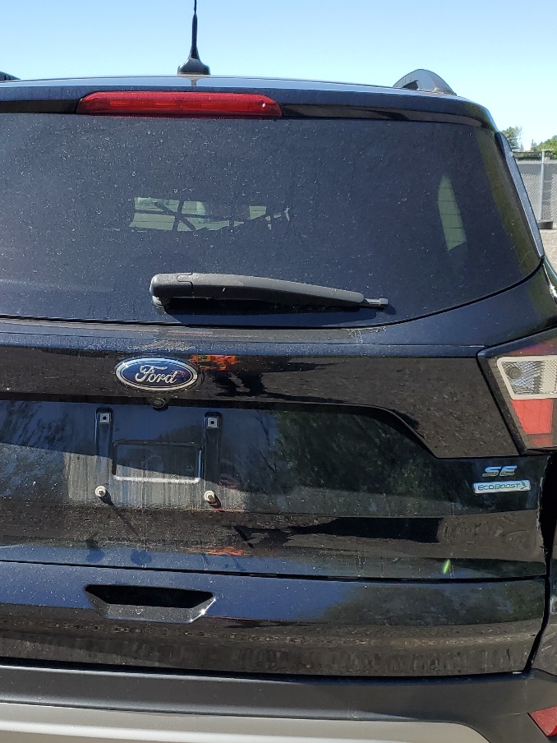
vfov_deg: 41.2
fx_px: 987
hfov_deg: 31.3
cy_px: 408
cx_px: 182
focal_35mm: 46
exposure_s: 1/1429
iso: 50
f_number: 1.5
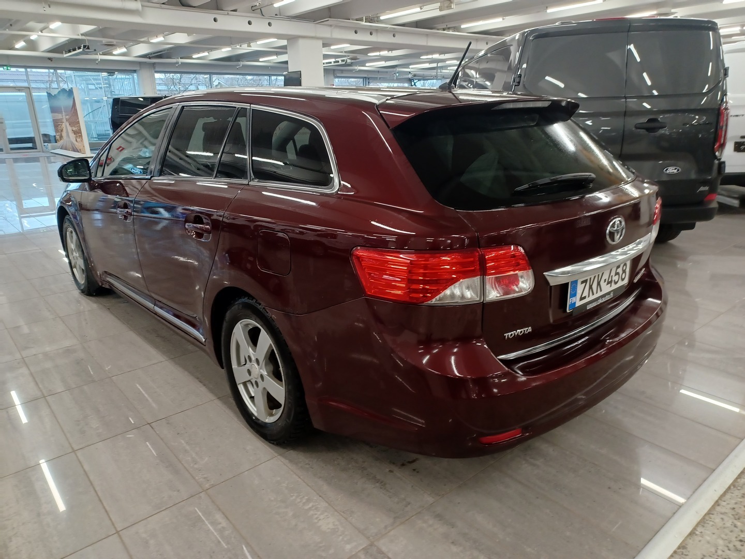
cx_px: 372
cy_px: 280
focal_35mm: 25
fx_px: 538
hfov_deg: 69.4
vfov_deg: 54.9
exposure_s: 1/33
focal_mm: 4.6
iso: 400
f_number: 1.8
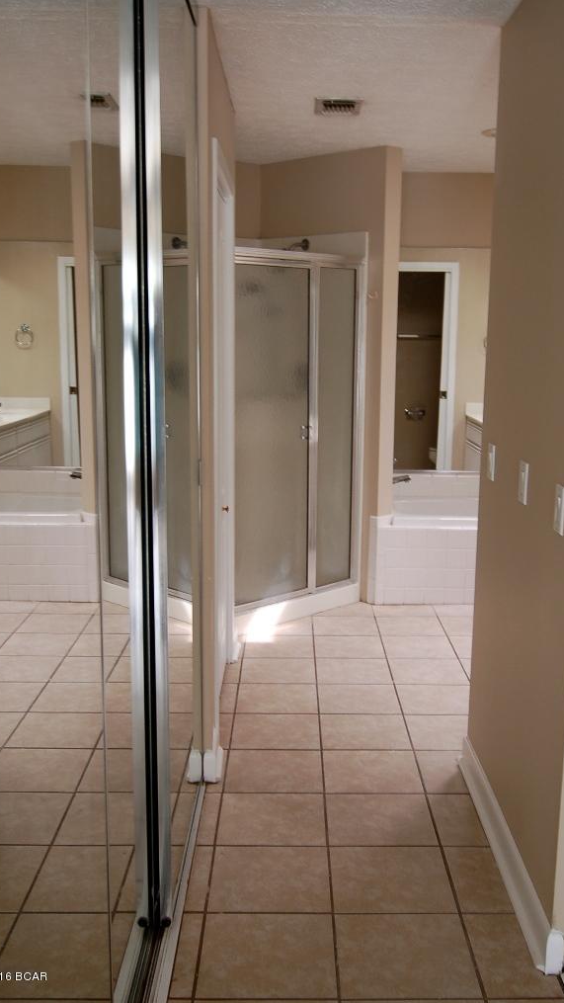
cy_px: 505
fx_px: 1010
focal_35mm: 38
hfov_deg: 31.2
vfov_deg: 52.8
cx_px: 305
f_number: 4
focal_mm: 24
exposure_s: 1/20
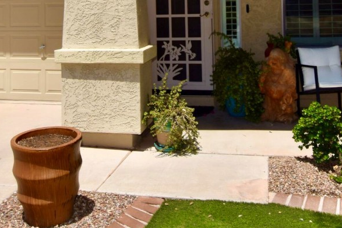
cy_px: -51
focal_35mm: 46
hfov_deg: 42.8
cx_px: 174
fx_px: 437
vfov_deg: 25.9
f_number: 11
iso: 100
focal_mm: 10
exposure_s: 1/200
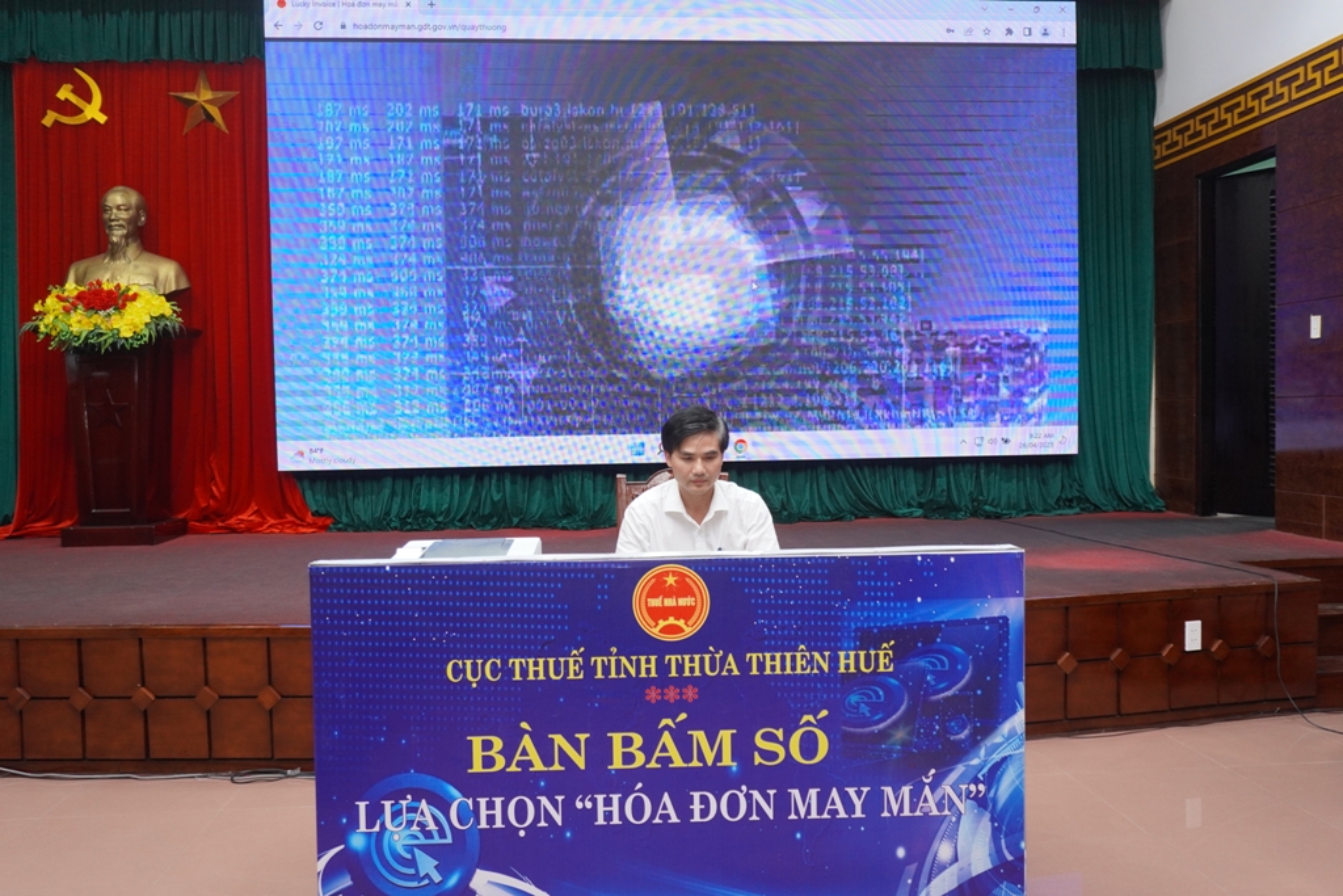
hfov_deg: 61.9
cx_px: 672
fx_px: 1119
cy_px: 448
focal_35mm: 30
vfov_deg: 43.6
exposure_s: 1/160
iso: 800
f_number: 4
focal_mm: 20
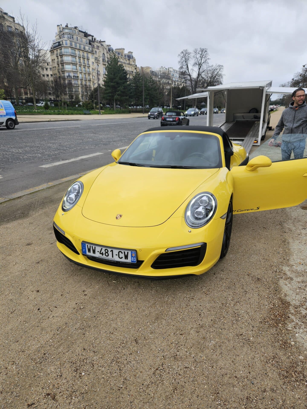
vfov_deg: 73.9
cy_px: 204
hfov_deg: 58.9
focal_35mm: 23
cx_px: 154
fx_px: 272
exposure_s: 1/467
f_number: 1.8
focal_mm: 5.4
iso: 25
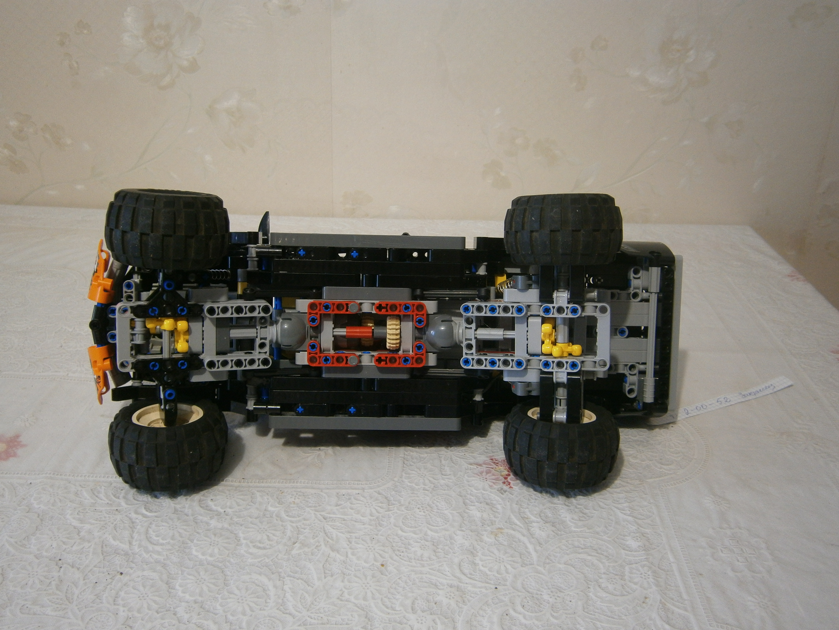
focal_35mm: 36
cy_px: 315
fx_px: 873
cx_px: 420
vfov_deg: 39.7
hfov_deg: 51.4
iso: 125
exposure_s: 1/4
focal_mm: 6.4
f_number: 3.1
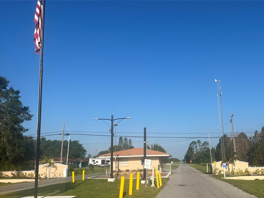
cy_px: 122
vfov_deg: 43.9
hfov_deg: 56.3
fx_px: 244
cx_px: 160
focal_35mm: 32
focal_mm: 5.1
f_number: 1.6
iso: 50
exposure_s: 1/4310
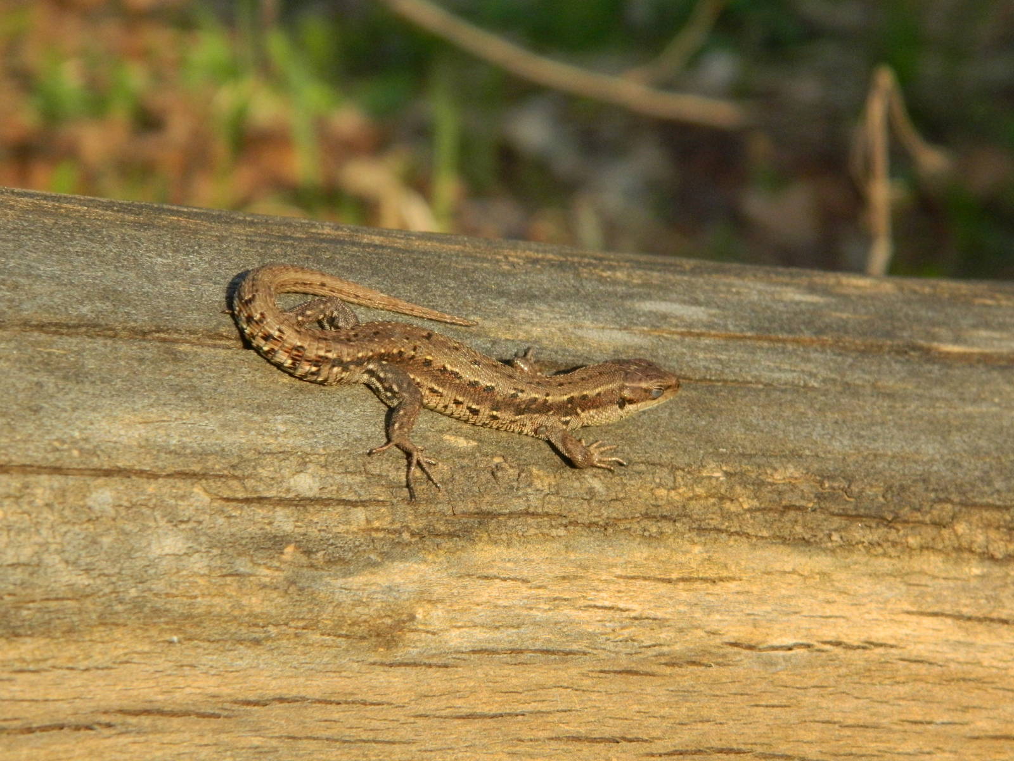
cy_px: 380
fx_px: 5185
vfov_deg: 8.4
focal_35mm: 177
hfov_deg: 11.2
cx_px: 507
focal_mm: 31.8
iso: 400
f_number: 5.1
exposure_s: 1/500
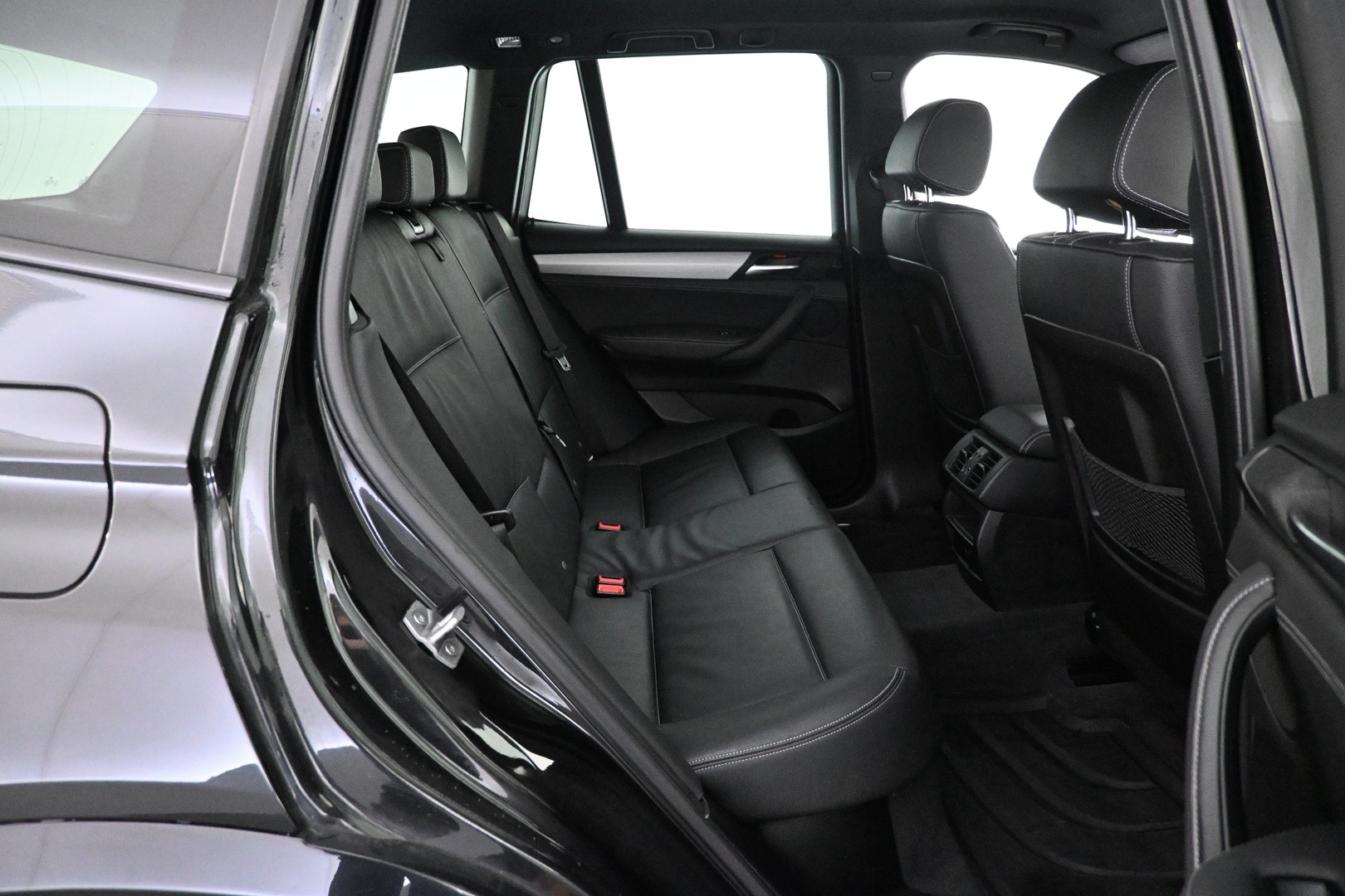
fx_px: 897
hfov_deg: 73.7
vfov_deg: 53.1
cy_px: 448
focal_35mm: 24
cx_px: 672
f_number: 3.5
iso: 9000
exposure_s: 1/60
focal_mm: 16
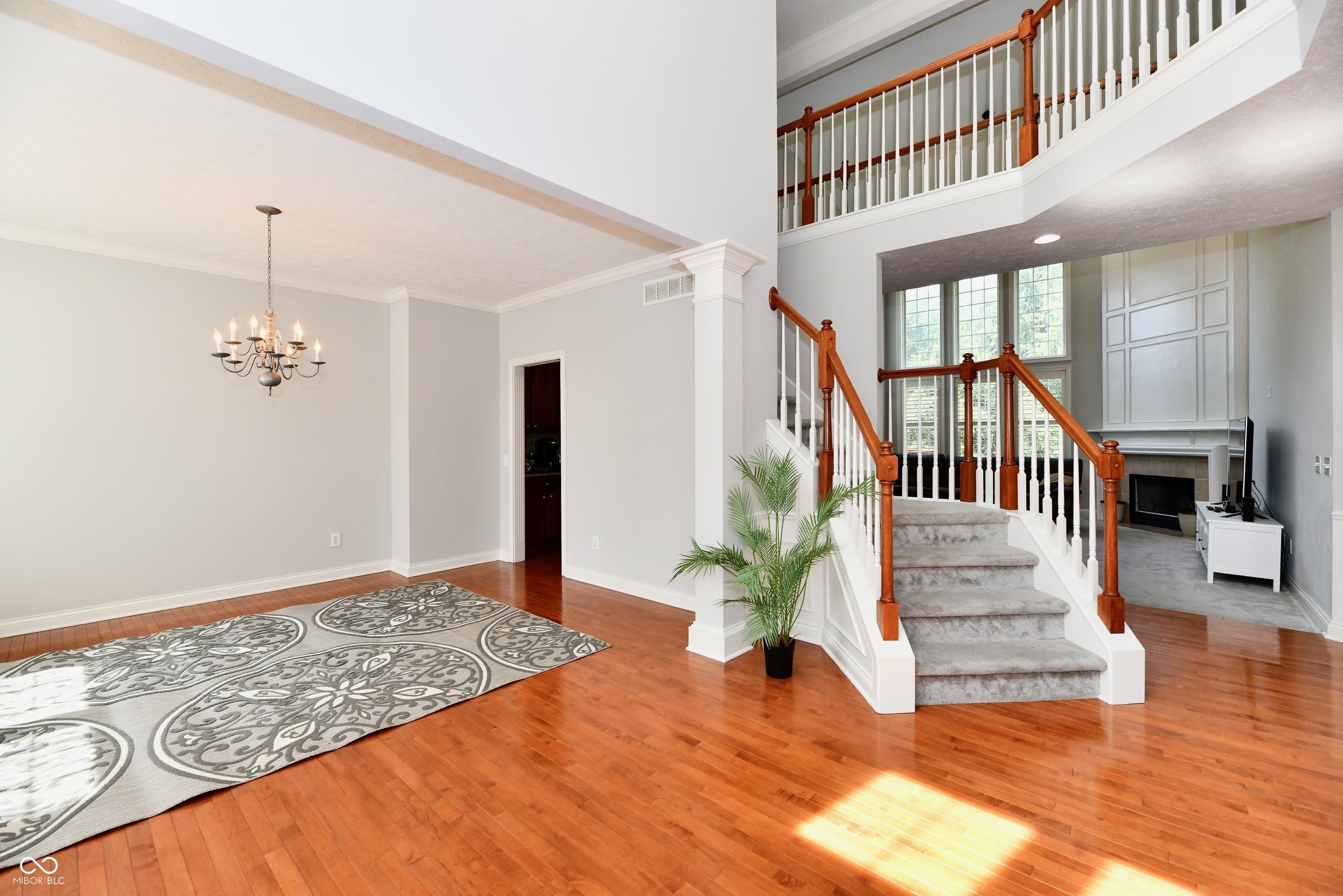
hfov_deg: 104.3
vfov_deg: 81.2
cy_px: 448
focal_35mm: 14
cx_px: 672
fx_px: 522
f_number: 6.3
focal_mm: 14
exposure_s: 1/160
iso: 640
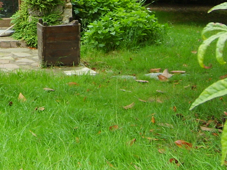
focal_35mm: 90
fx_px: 590
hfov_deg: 21.1
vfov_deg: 15.7
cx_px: 2
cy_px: -44
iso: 50
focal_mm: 5.8
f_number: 2.8
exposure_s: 1/30
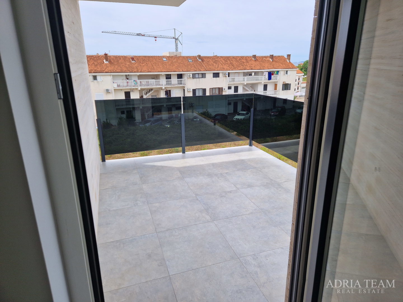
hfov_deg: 73.9
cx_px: 202
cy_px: 151
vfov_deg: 58.9
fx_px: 268
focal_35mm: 23
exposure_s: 1/1144
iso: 50
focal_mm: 5.4
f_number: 1.8
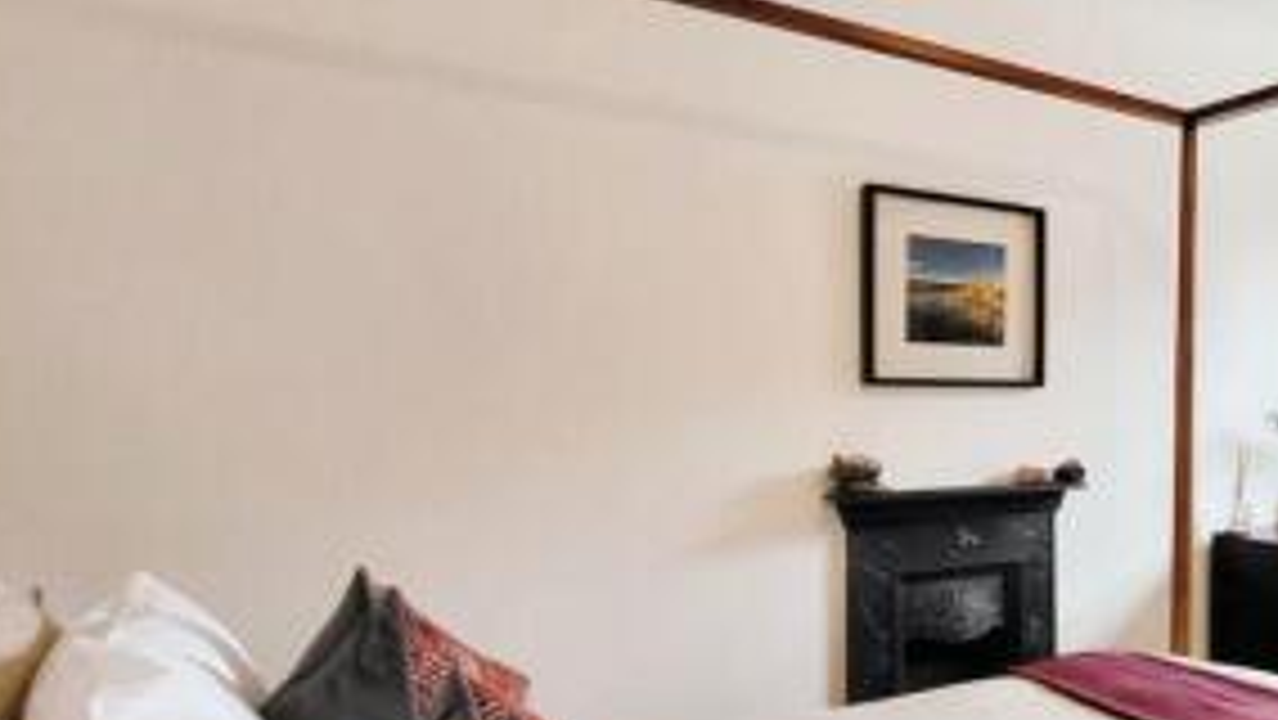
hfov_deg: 52.6
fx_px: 983
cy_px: 403
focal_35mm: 29
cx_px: 1274
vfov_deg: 40.2
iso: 320
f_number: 2.2
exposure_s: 1/50
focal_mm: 1.74
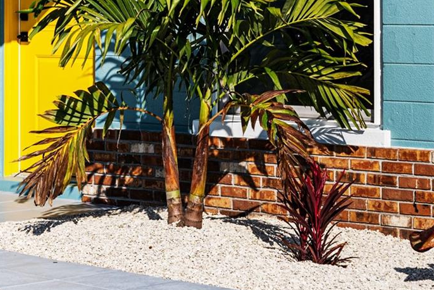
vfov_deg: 9.3
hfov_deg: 13.9
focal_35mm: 147
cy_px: 13
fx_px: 1773
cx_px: 98
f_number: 8
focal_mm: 63
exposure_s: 1/1250
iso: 400
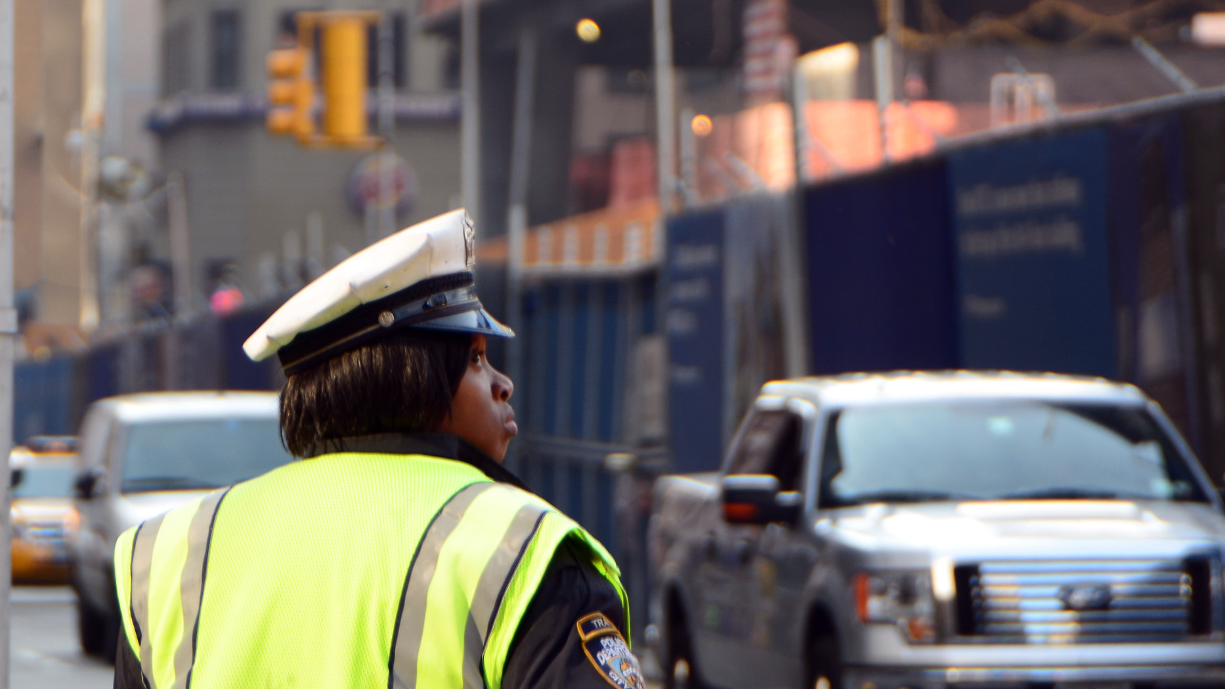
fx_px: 7861
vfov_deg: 5.0
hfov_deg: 8.9
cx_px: 555
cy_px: 446
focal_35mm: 242
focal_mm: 120
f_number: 5.6
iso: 200
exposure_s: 1/125
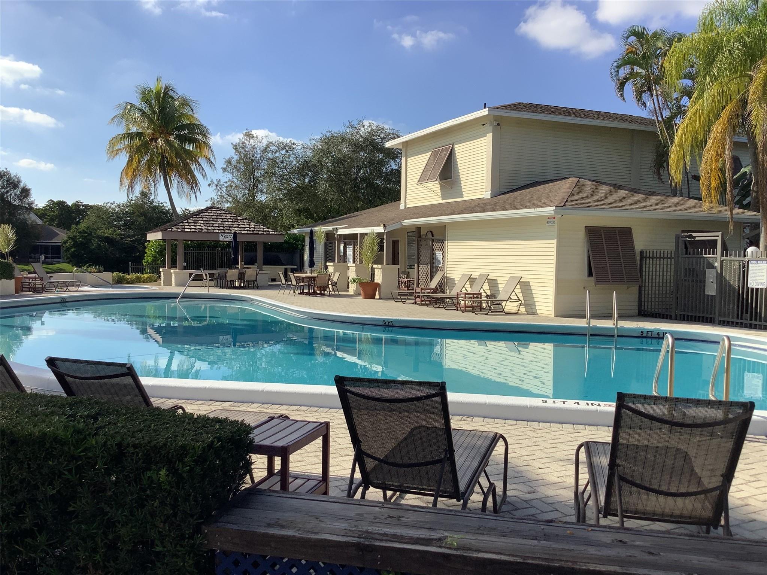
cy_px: 288
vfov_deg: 45.4
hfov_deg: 58.4
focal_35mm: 31
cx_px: 384
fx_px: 687
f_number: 2.4
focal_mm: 3.3
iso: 25
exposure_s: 1/1597
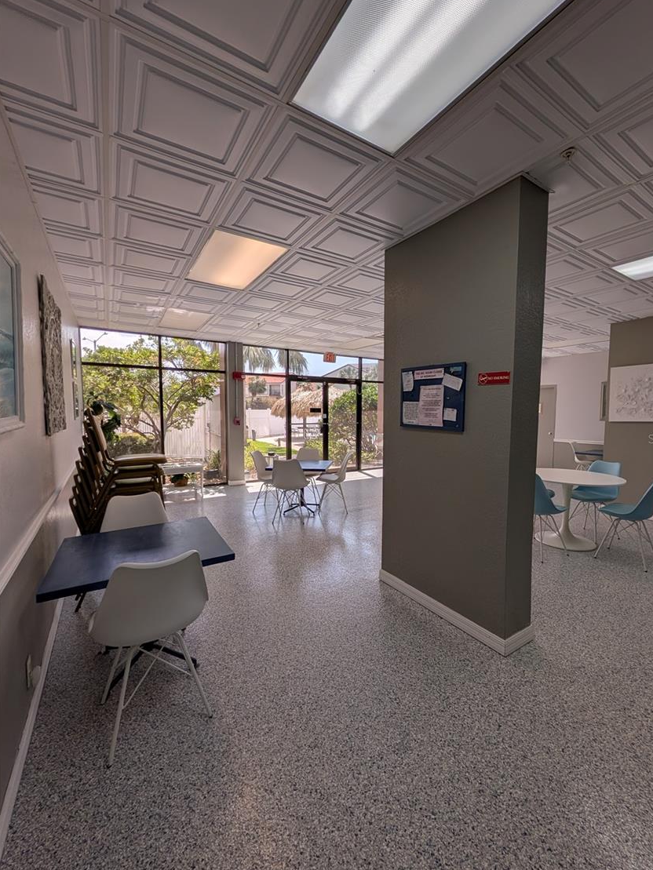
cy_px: 439
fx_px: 327
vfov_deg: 106.2
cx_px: 350
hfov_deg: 89.8
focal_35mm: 13
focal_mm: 2.02
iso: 64
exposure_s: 1/915
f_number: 1.7
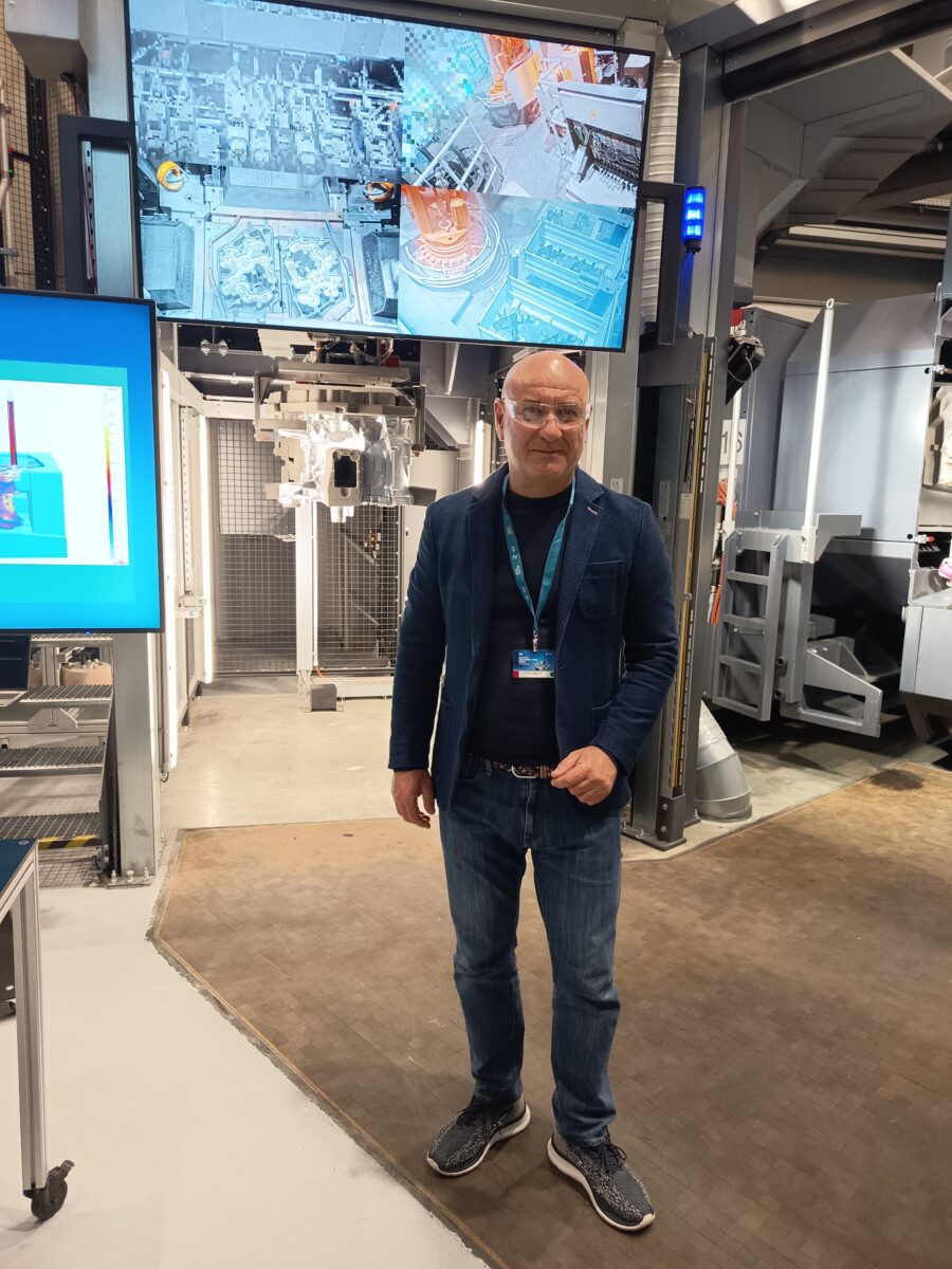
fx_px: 880
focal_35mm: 24
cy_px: 634
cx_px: 476
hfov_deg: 56.8
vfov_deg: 71.6
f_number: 1.7
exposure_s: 1/33.3
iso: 344
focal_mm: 5.24
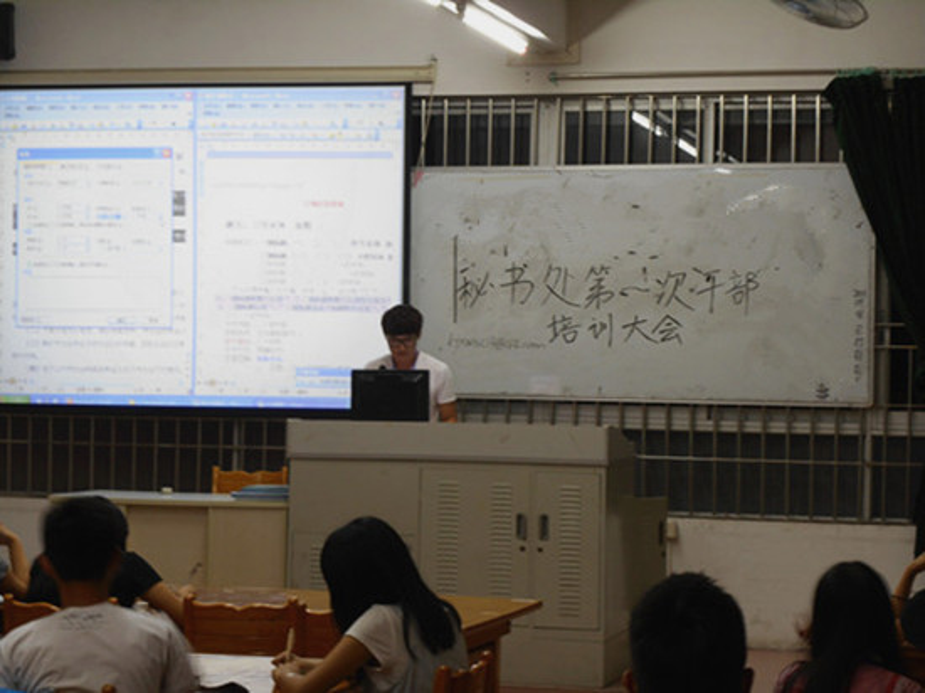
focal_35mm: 92
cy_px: 346
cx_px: 462
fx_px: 2457
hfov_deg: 21.3
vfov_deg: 16.1
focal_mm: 16.4
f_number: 4.9
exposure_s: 1/3
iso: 100
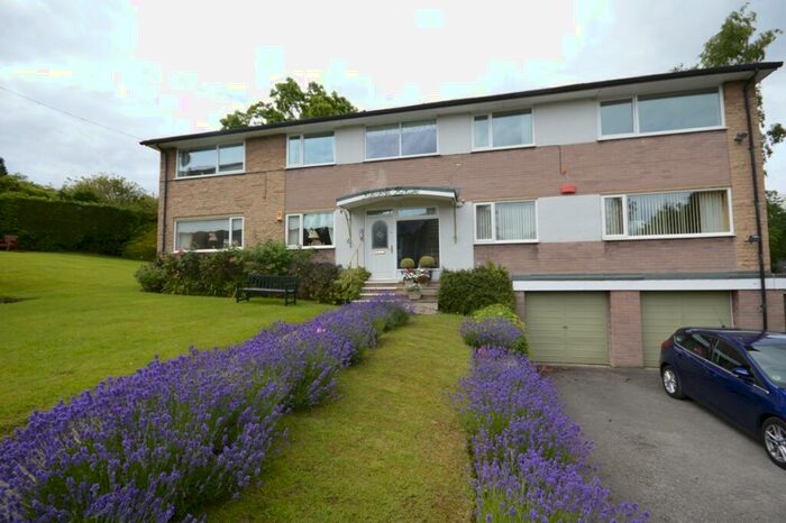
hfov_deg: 100.4
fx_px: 327
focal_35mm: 15
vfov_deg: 77.3
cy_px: 262
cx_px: 393
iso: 100
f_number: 7.1
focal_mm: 10
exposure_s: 1/200
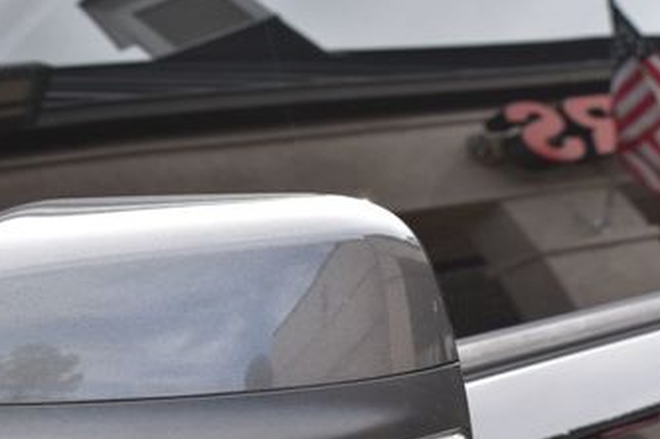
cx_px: 263
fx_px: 2106
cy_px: 386
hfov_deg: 17.8
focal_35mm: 115
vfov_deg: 11.8
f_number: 9
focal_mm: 40
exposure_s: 1/160
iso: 400
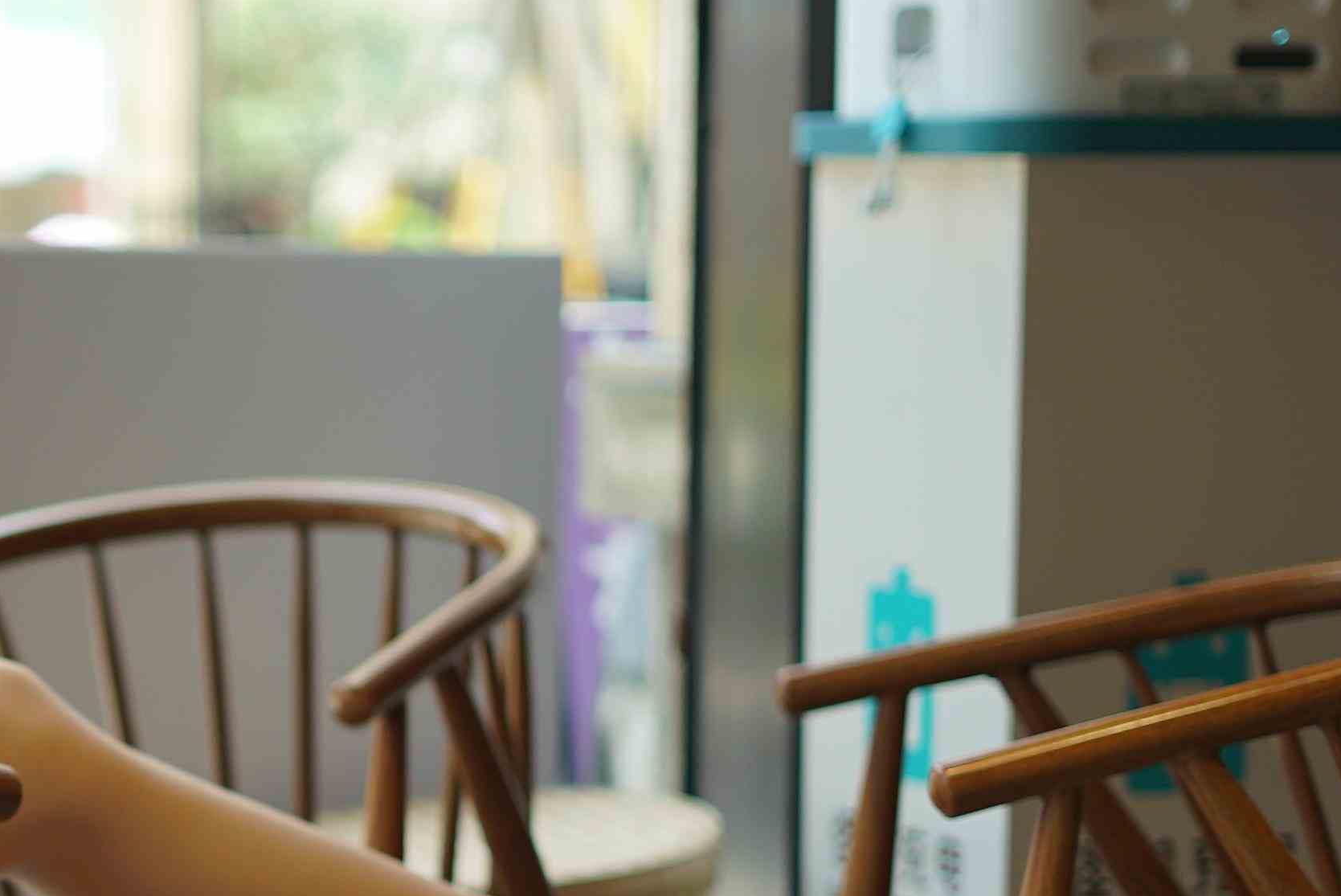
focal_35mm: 127
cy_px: 904
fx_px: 4733
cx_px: -137
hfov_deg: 15.7
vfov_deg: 10.7
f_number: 1.8
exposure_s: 1/800
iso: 200
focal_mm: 50
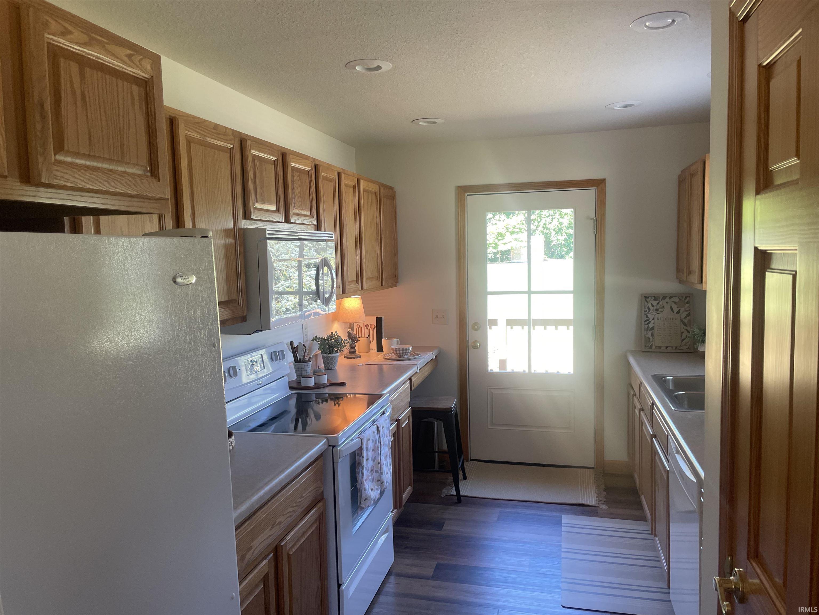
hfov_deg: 67.3
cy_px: 308
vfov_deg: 53.1
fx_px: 615
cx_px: 410
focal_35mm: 26
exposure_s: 1/60
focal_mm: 4.2
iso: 80
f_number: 1.6
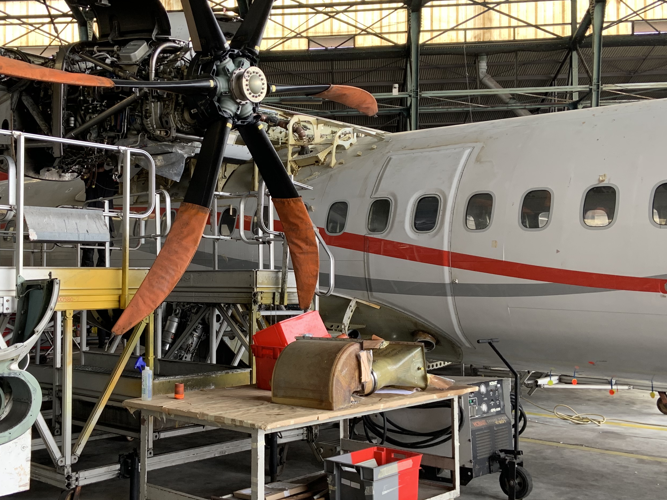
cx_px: 241
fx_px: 809
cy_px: 235
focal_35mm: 42
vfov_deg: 34.3
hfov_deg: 44.3
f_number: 1.8
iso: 64
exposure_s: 1/121
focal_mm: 4.25
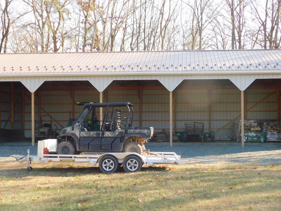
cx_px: 139
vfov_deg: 23.6
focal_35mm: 62
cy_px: 120
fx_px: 503
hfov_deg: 31.2
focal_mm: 8
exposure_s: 1/160
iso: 125
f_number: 3.7
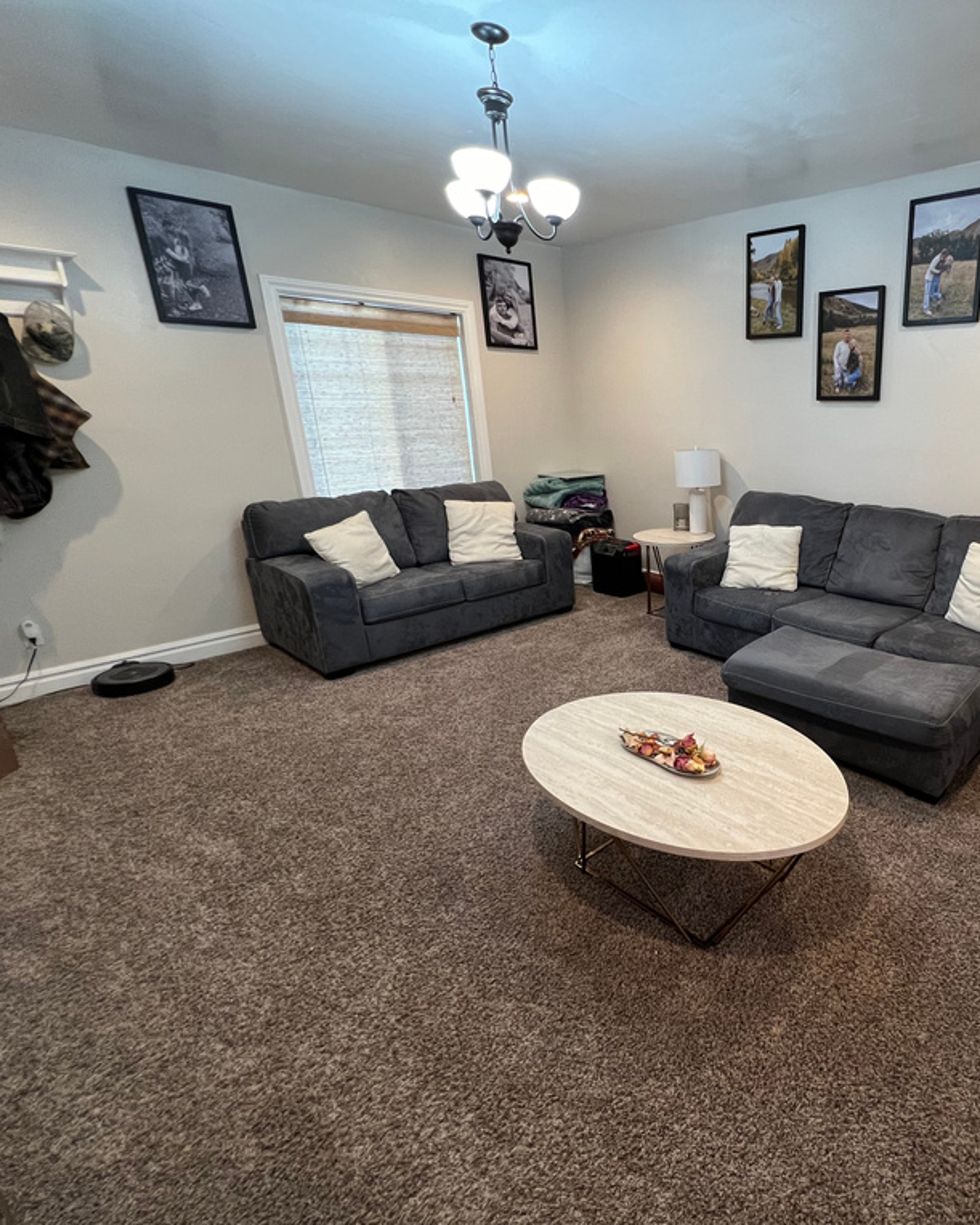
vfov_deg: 89.6
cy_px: 612
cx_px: 757
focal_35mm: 17
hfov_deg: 70.7
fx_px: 616
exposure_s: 1/60
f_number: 1.8
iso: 250
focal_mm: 1.57
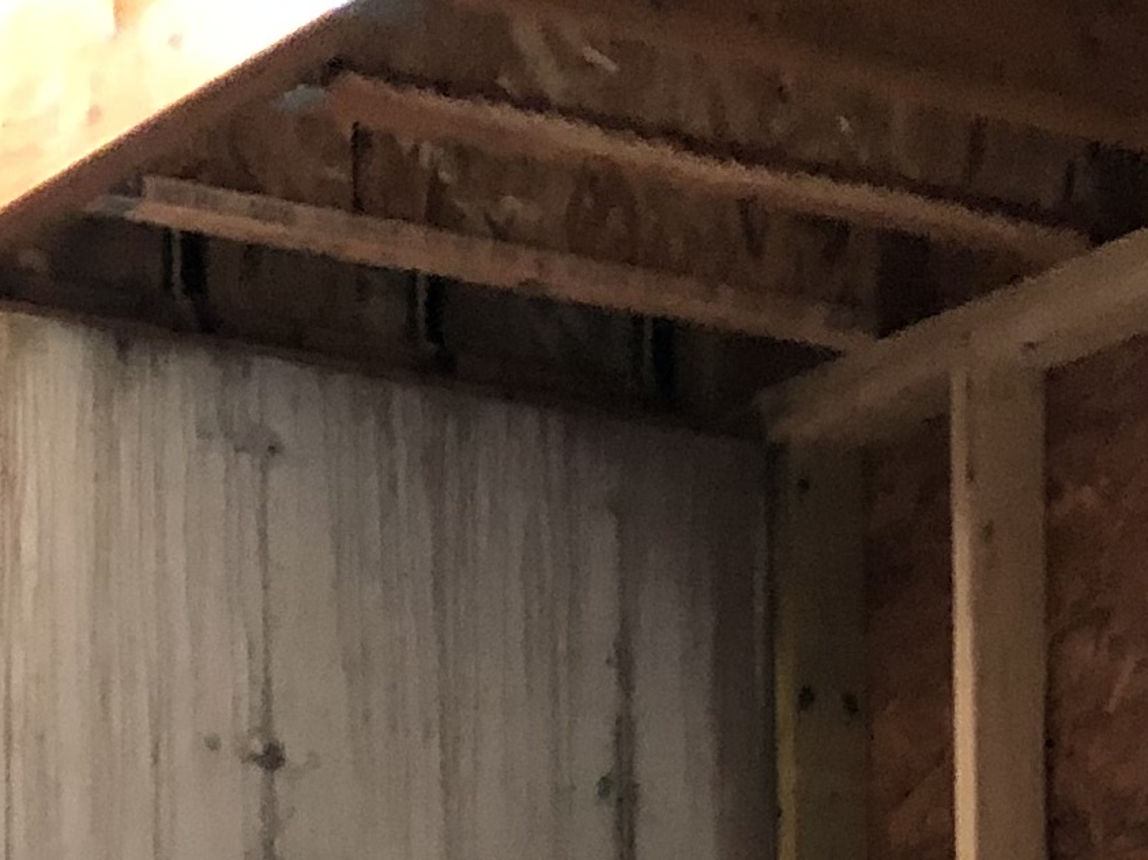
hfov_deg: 14.6
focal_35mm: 134
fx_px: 4443
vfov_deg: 9.9
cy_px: 1949
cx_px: 93
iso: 80
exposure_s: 1/5
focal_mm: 3.99
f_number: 1.8
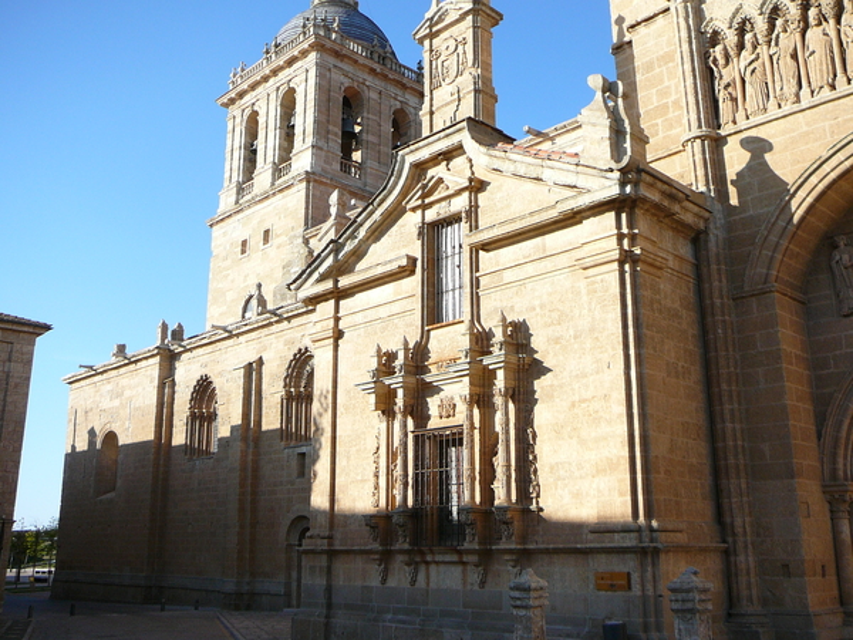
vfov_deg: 40.7
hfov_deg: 52.6
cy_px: 320
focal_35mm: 35
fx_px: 862
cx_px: 426
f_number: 2.8
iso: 80
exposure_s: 1/800
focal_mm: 5.2
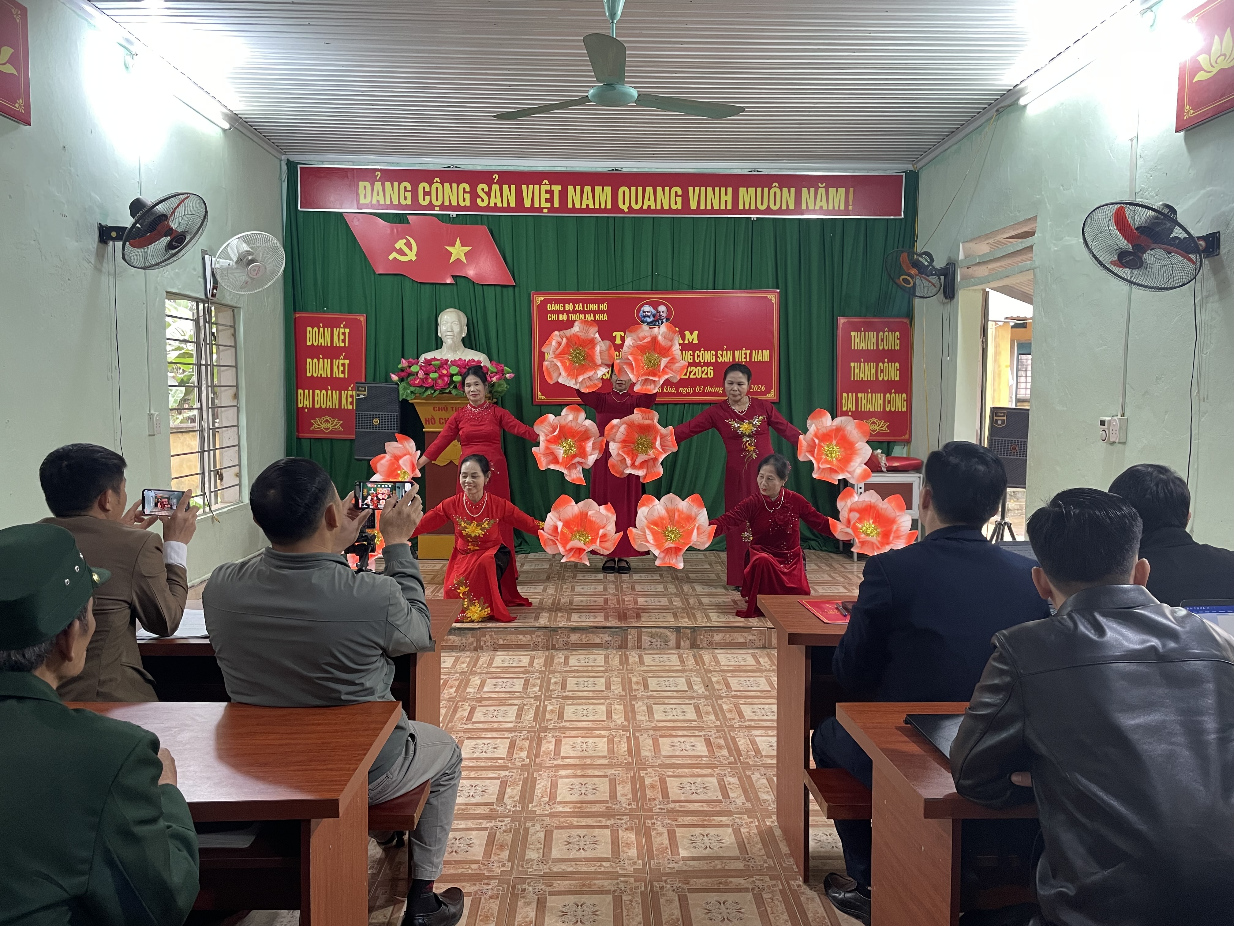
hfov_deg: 67.3
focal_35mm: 26
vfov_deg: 53.1
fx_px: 927
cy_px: 463
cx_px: 617
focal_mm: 4.2
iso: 250
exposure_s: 1/60
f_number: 1.6
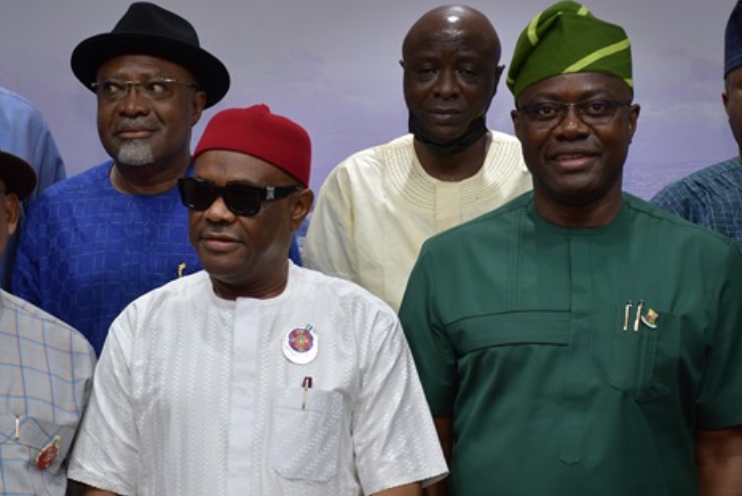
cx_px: 313
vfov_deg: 13.8
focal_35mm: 99
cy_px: 294
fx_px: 2042
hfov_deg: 20.6
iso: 560
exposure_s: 1/60
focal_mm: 48
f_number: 4.5
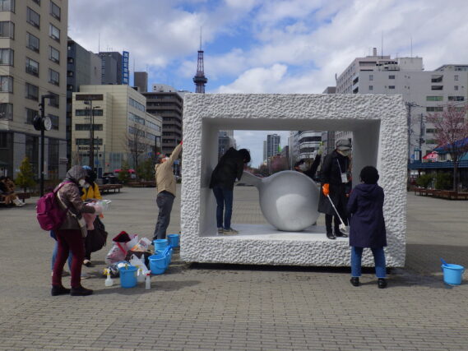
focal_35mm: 28
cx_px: 234
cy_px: 176
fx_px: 379
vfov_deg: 49.8
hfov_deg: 63.4
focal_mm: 5
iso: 125
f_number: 4.2
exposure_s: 1/1250
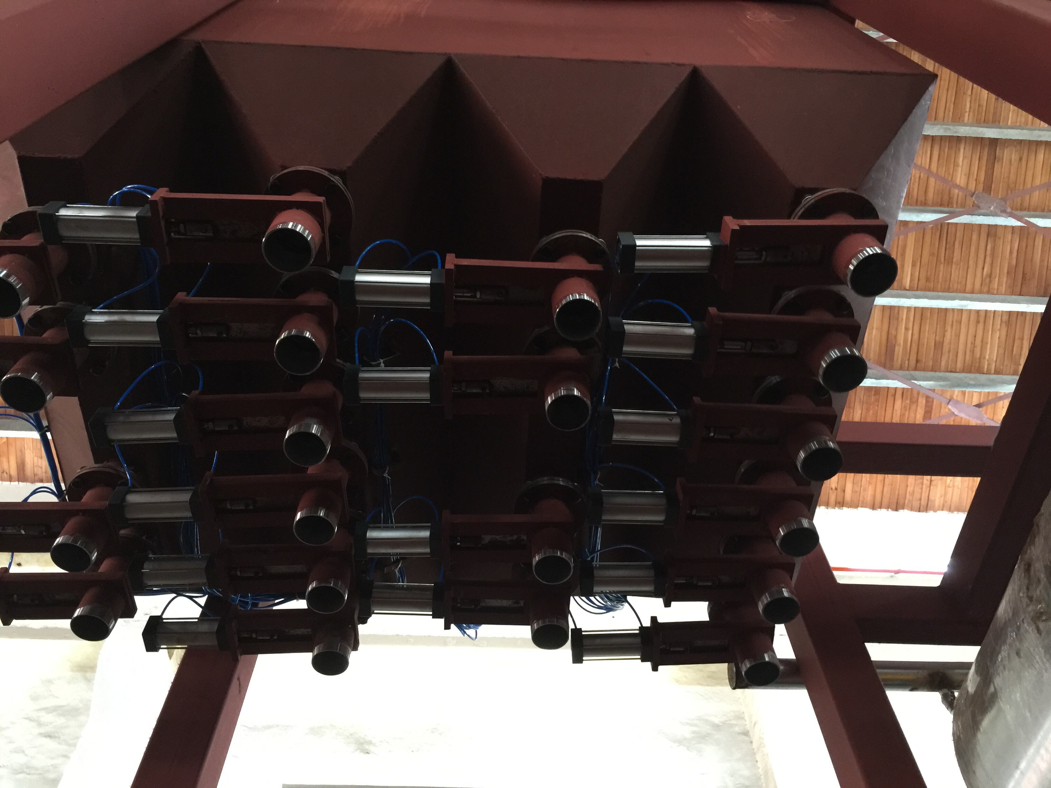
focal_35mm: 29
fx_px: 880
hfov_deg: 61.7
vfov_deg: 48.2
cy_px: 394
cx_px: 526
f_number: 2.2
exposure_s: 1/8
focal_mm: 4.15
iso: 100
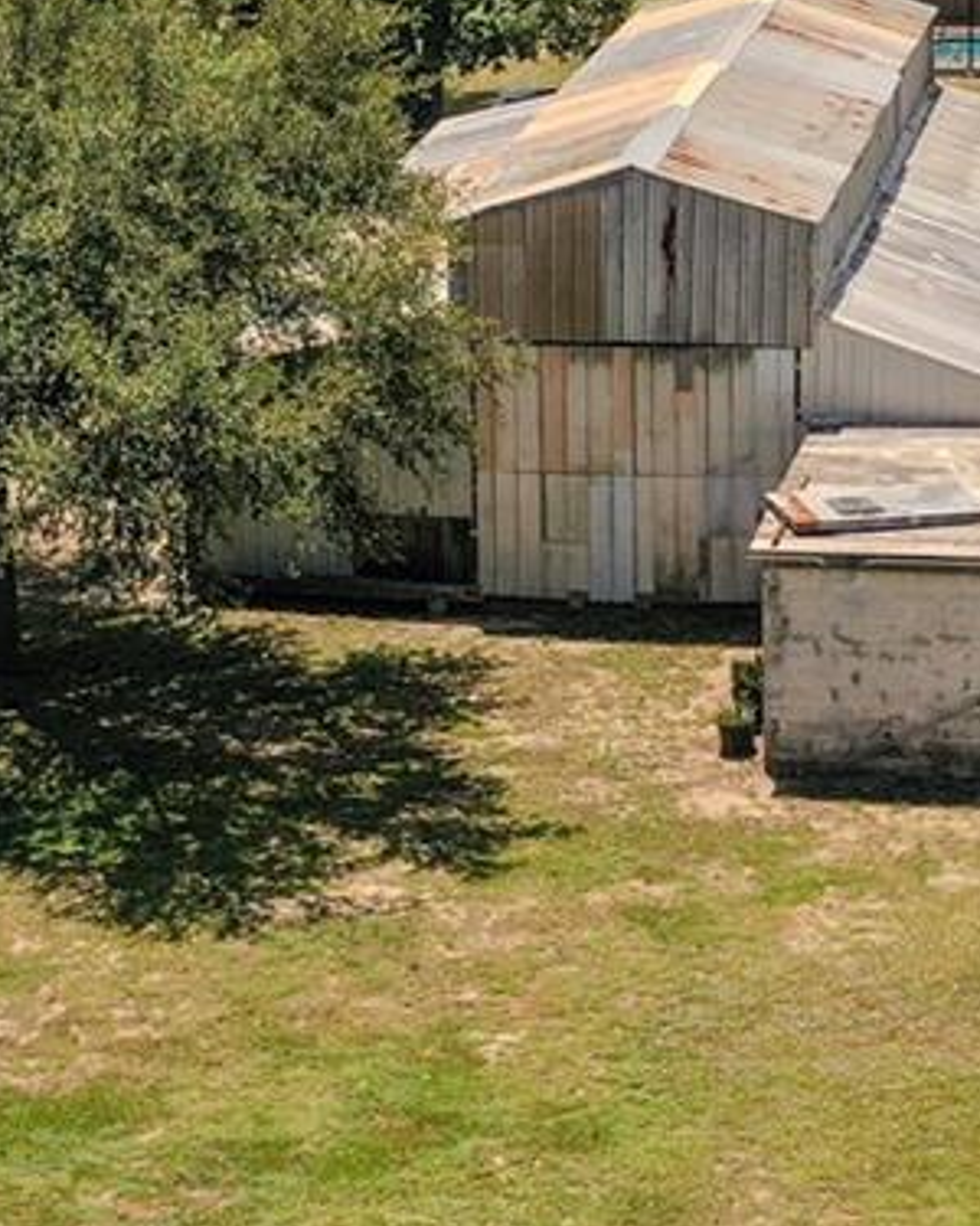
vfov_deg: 17.1
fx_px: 4061
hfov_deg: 13.6
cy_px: 333
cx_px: 954
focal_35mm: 112
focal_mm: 10.26
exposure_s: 1/120
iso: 100
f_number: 4
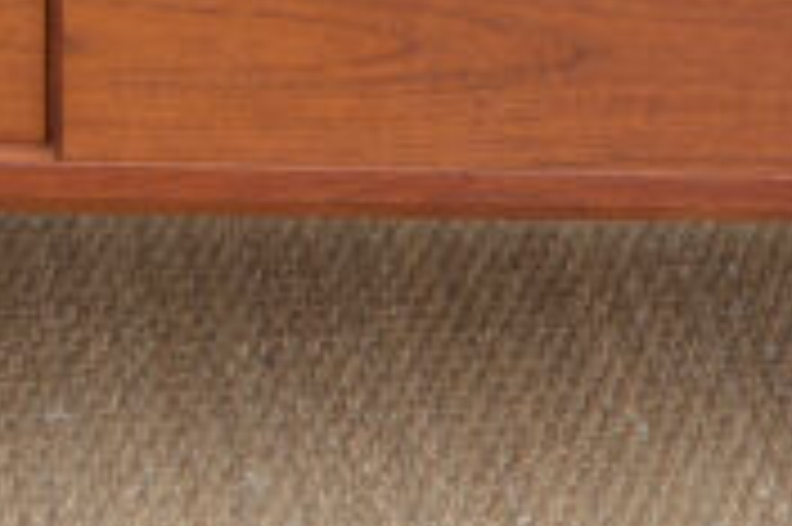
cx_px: 45
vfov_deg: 6.7
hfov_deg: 10.2
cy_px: -432
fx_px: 4396
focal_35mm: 200
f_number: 4
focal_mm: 26
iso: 140
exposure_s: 1/125
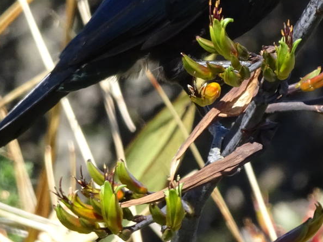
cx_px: 300
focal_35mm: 874
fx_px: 8154
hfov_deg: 2.3
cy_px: -11
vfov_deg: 1.7
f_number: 6.3
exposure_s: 1/500
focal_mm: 55.52
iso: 250
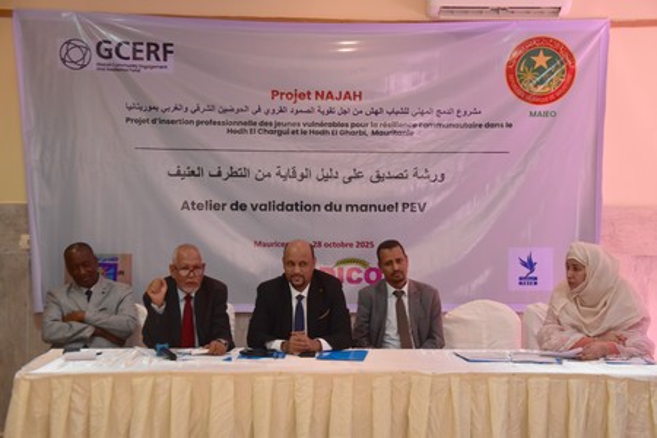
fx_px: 1095
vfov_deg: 22.6
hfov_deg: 33.4
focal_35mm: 60
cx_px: 328
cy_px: 219
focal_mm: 40
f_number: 4.8
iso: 2200
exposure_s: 1/60
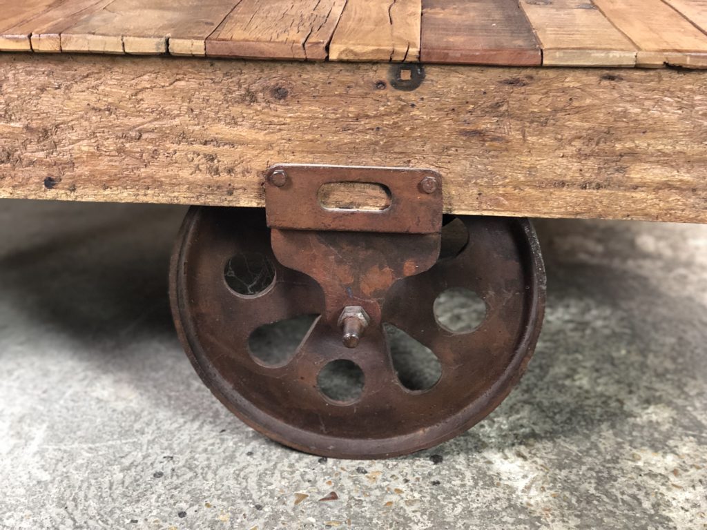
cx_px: 354
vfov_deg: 28.0
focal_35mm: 52
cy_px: 265
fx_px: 1062
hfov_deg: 36.8
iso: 160
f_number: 2.4
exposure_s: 1/17
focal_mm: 6
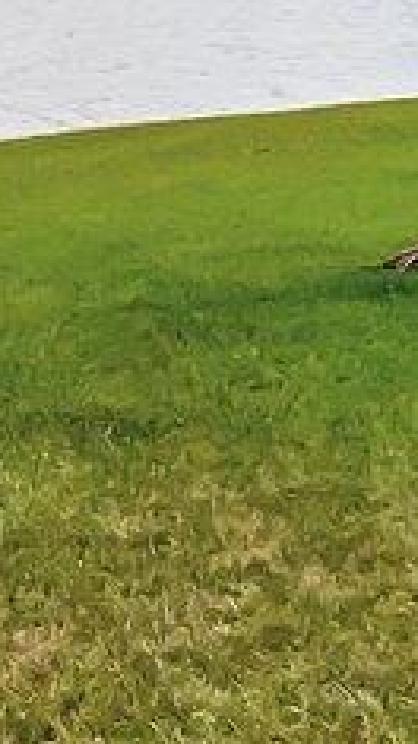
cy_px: -119
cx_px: -1143
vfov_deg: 15.2
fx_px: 2702
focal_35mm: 137
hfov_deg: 7.1
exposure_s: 1/4000
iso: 1100
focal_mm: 10
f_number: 8
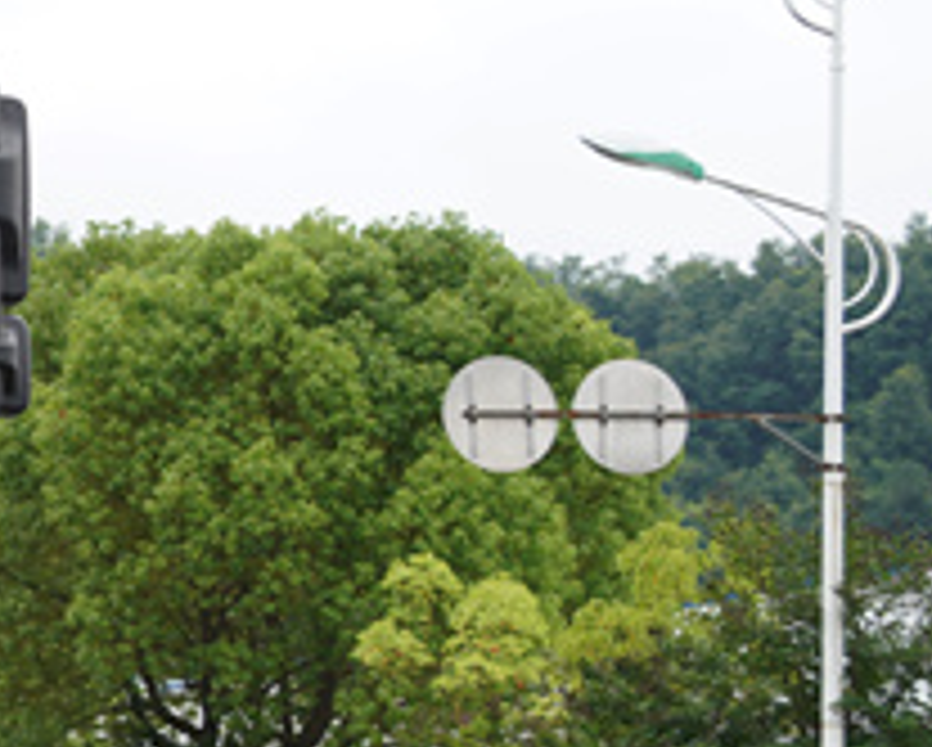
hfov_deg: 11.5
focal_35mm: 156
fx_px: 4307
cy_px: 452
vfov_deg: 9.9
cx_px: -698
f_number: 4.5
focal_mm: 43
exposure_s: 1/320
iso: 160
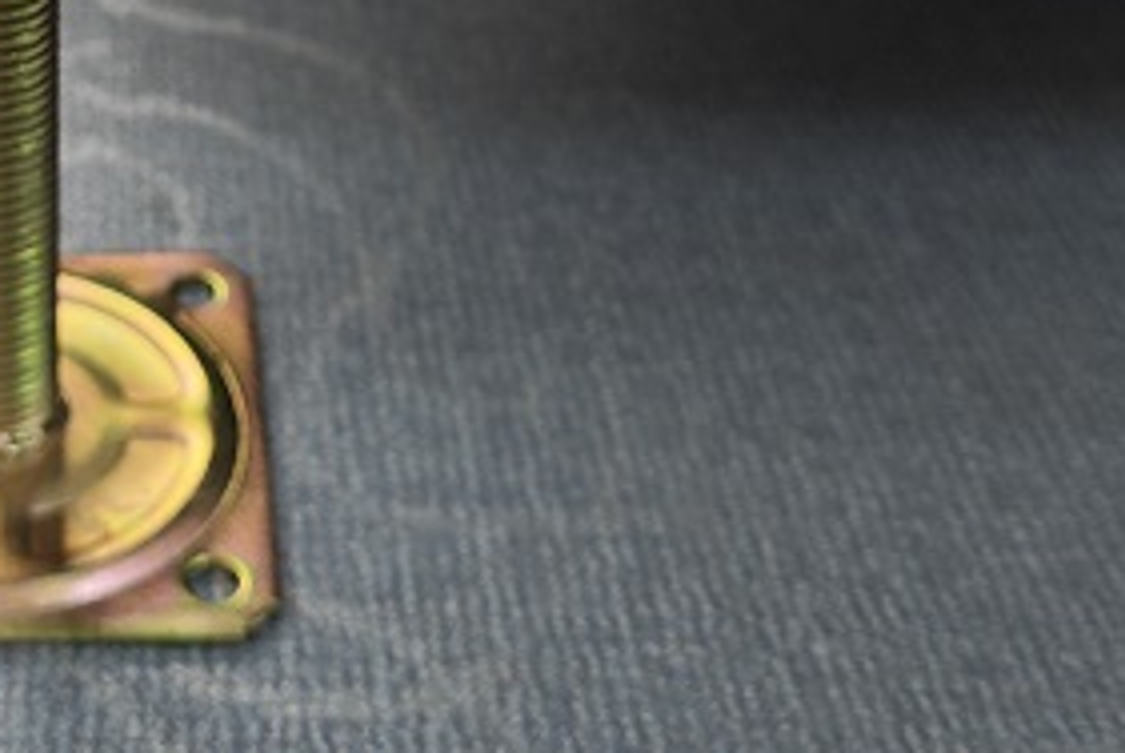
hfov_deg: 28.6
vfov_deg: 19.1
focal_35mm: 68
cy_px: -104
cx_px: 136
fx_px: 2127
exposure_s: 1/100
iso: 80
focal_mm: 6.55
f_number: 1.6
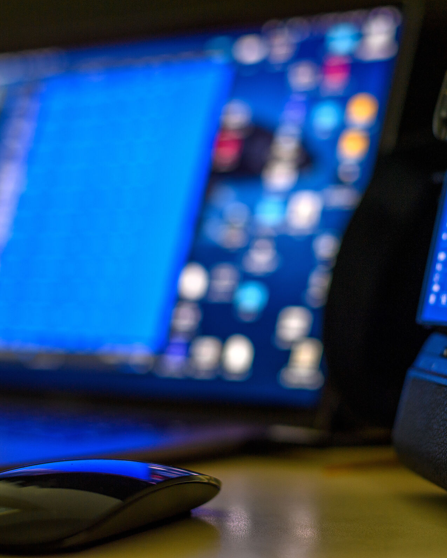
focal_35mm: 82
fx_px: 1356
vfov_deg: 23.3
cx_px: 300
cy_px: 280
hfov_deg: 18.7
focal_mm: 58
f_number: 2.8
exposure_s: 1/10
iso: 250
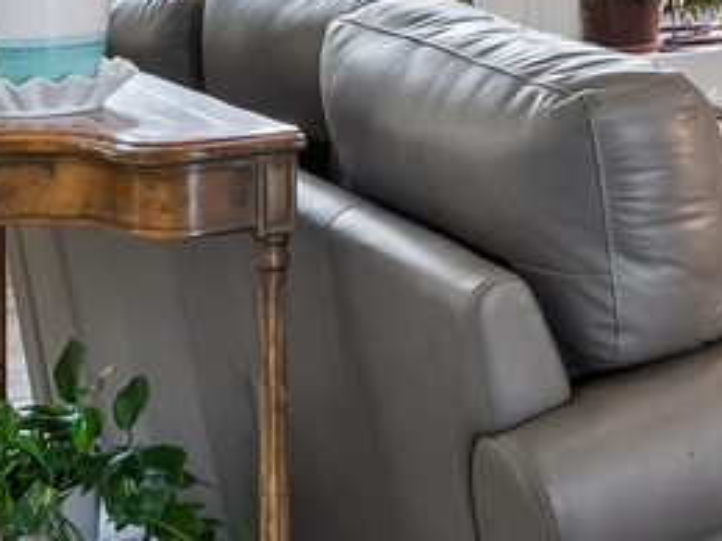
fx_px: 2253
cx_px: 1077
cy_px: -291
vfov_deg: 12.9
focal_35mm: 108
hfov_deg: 16.6
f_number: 8
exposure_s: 1/20
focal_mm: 12
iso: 320
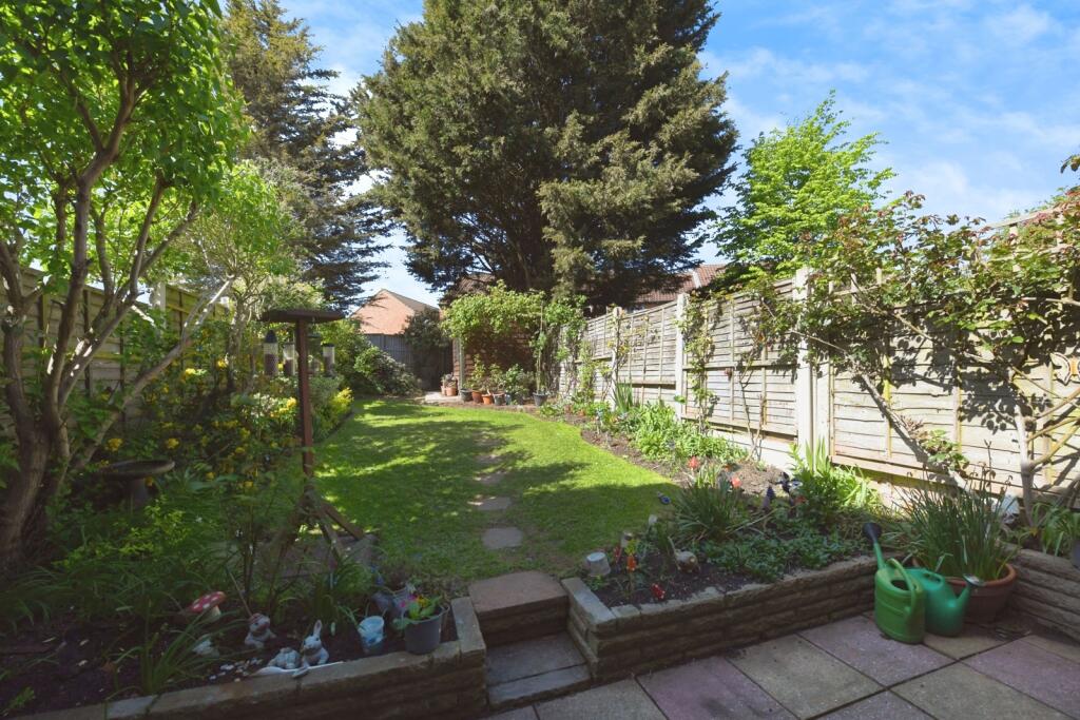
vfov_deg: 81.2
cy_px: 360
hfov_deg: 104.2
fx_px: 420
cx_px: 540
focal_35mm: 14
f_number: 8
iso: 640
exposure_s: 1/1000
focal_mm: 14
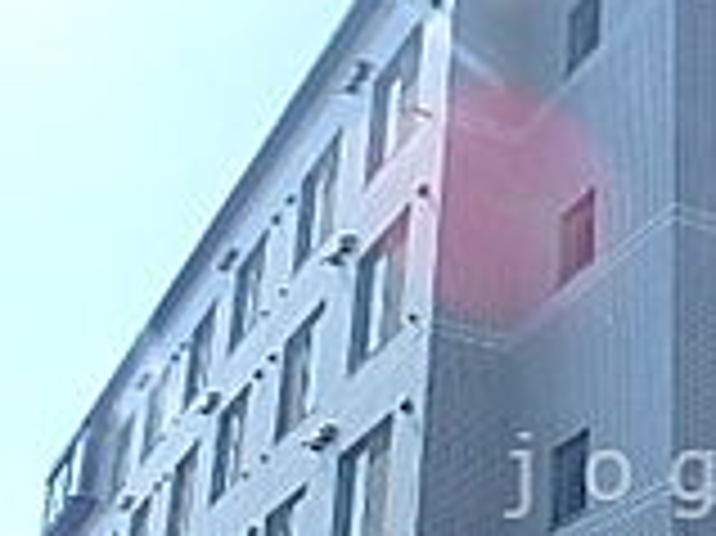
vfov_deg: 21.4
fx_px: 1385
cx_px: 748
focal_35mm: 67
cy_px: 475
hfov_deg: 27.1
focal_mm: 3.7
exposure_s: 1/500
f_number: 6
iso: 125
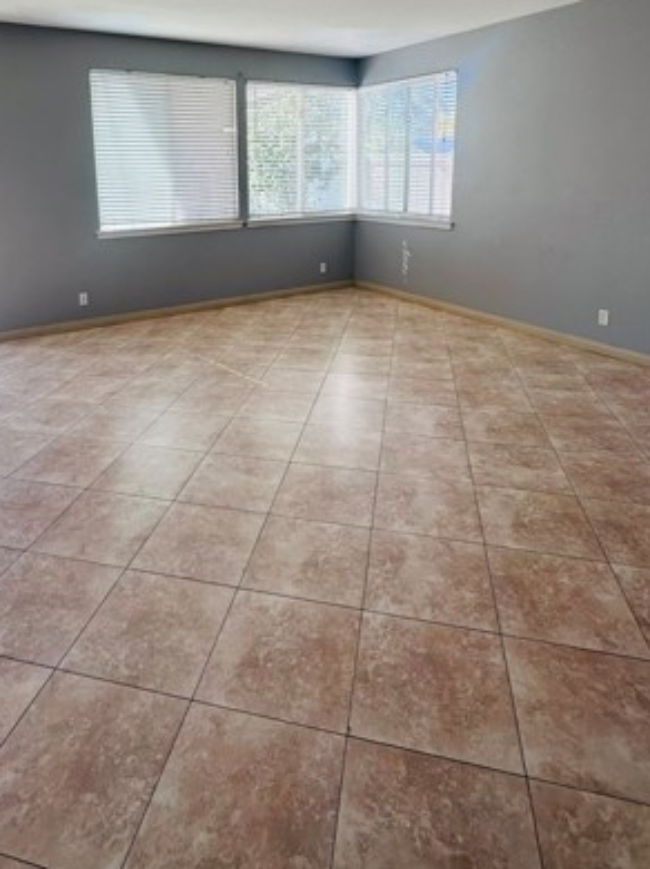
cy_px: 272
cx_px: 272
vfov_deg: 71.2
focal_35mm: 23
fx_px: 576
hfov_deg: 58.5
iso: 40
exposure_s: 1/165
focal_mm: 2.22
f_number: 2.2
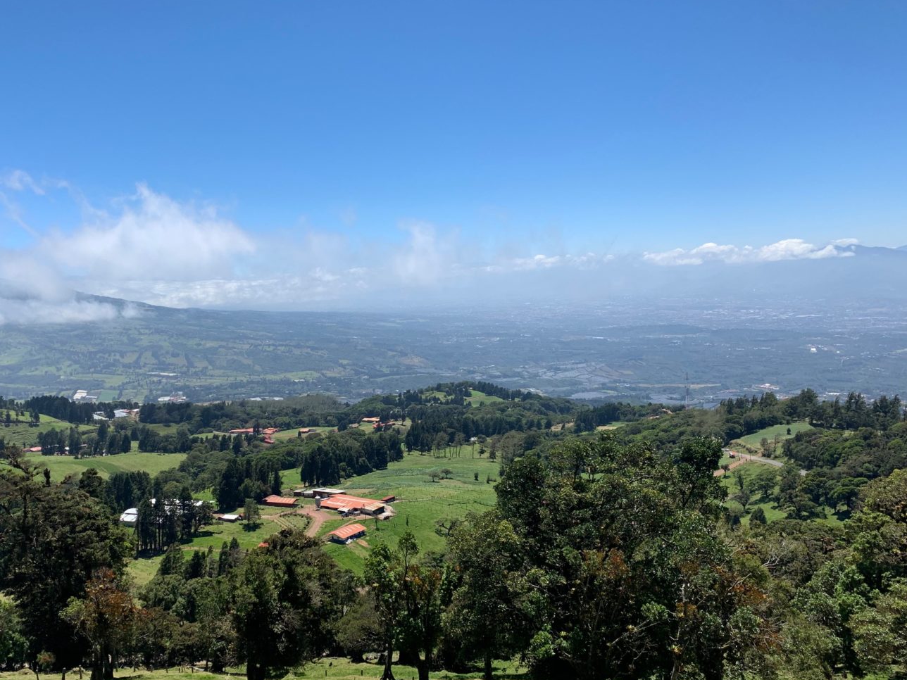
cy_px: 378
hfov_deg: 58.1
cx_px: 383
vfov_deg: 45.4
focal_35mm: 31
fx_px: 812
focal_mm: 4.25
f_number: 1.8
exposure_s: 1/2755
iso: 25
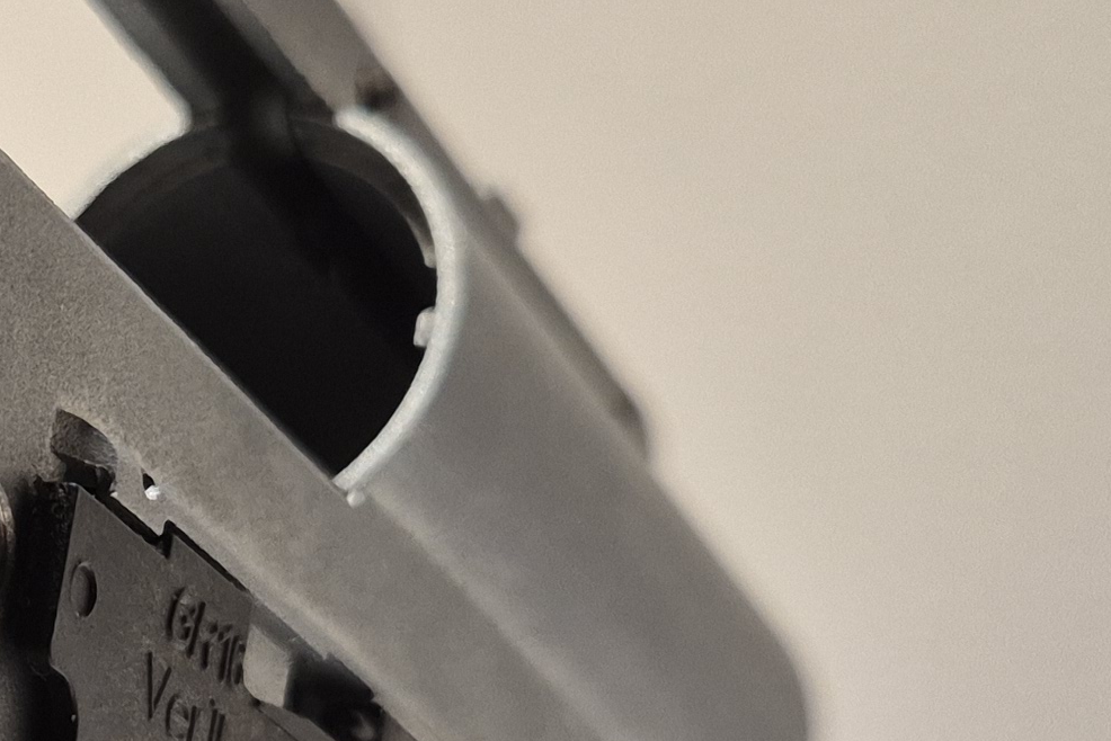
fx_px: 2994
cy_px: 586
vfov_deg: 14.0
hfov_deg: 19.8
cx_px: -202
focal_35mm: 97
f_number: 1.8
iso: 160
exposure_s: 1/100
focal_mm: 5.4
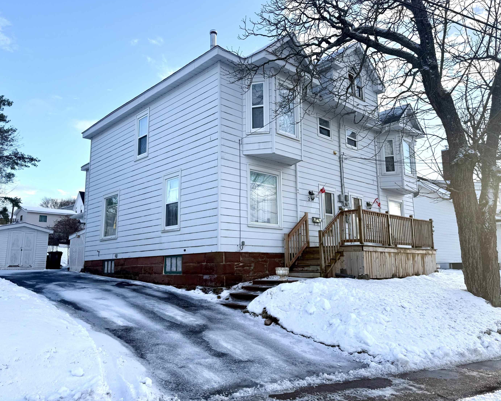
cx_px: 252
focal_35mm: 26
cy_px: 195
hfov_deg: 66.0
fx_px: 385
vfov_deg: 54.9
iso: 80
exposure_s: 1/1618
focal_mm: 6.76
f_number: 1.78
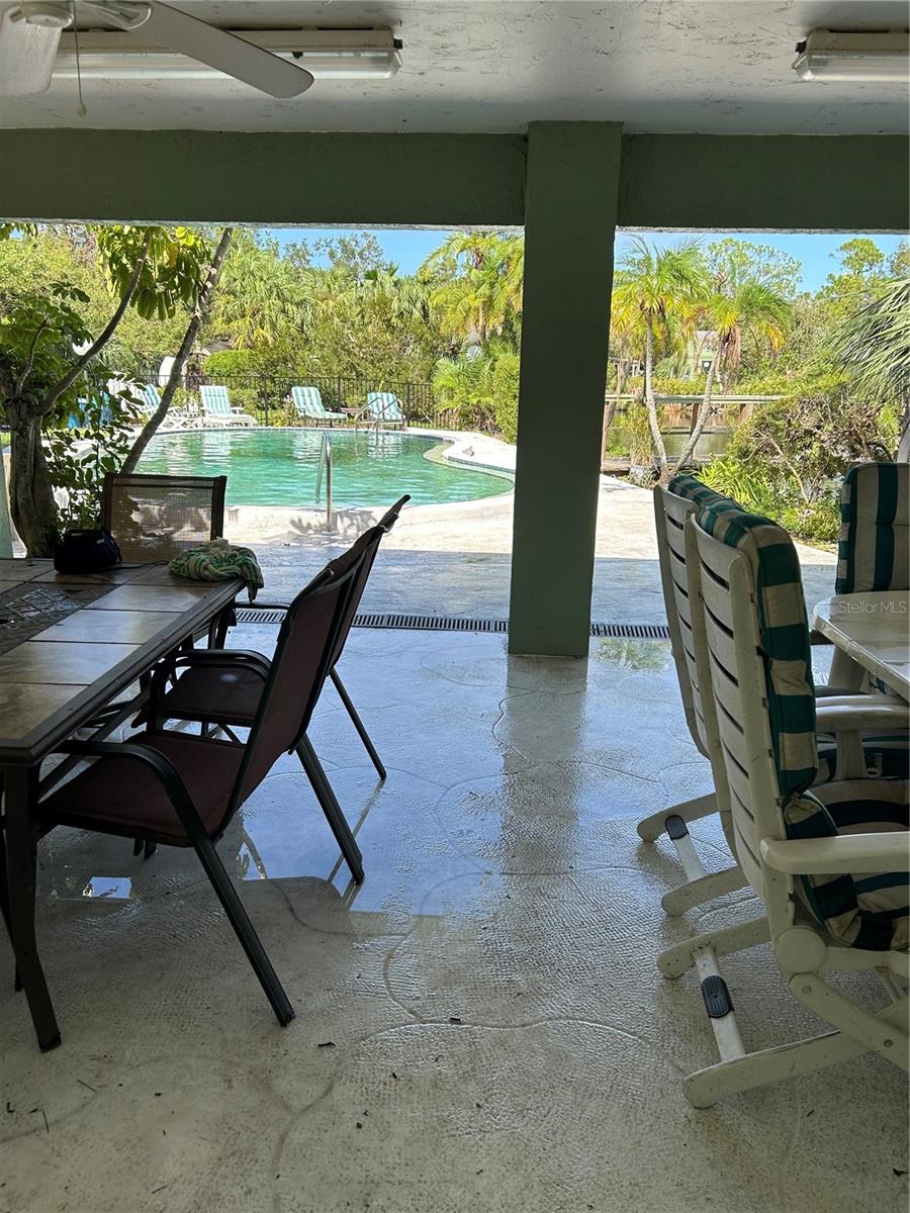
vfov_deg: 67.3
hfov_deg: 53.1
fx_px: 911
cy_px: 606
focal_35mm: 26
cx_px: 455
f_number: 1.5
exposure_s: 1/1224
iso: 50
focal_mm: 5.7
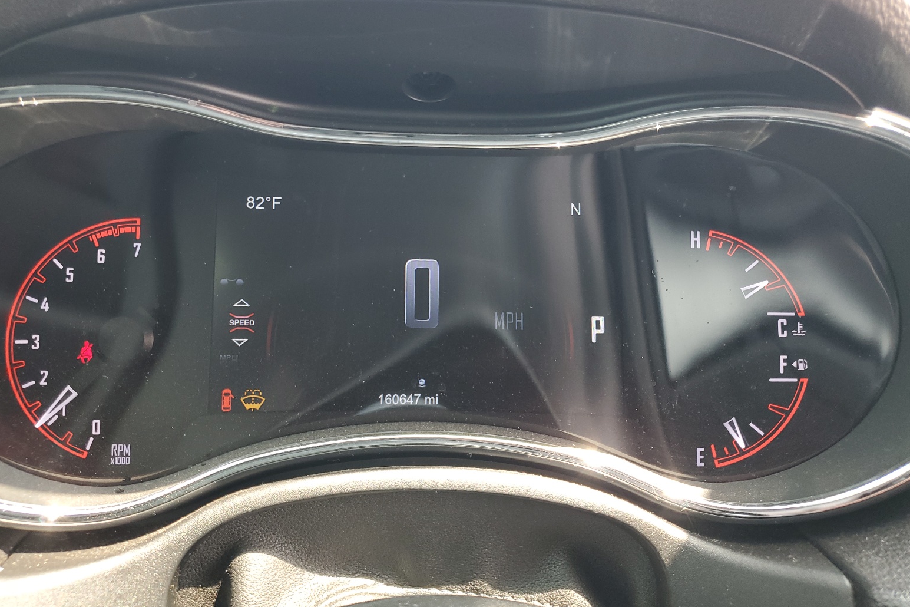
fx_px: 708
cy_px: 276
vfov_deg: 46.3
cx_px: 458
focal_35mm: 28
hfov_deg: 65.5
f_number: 1.5
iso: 59
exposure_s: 1/60.2
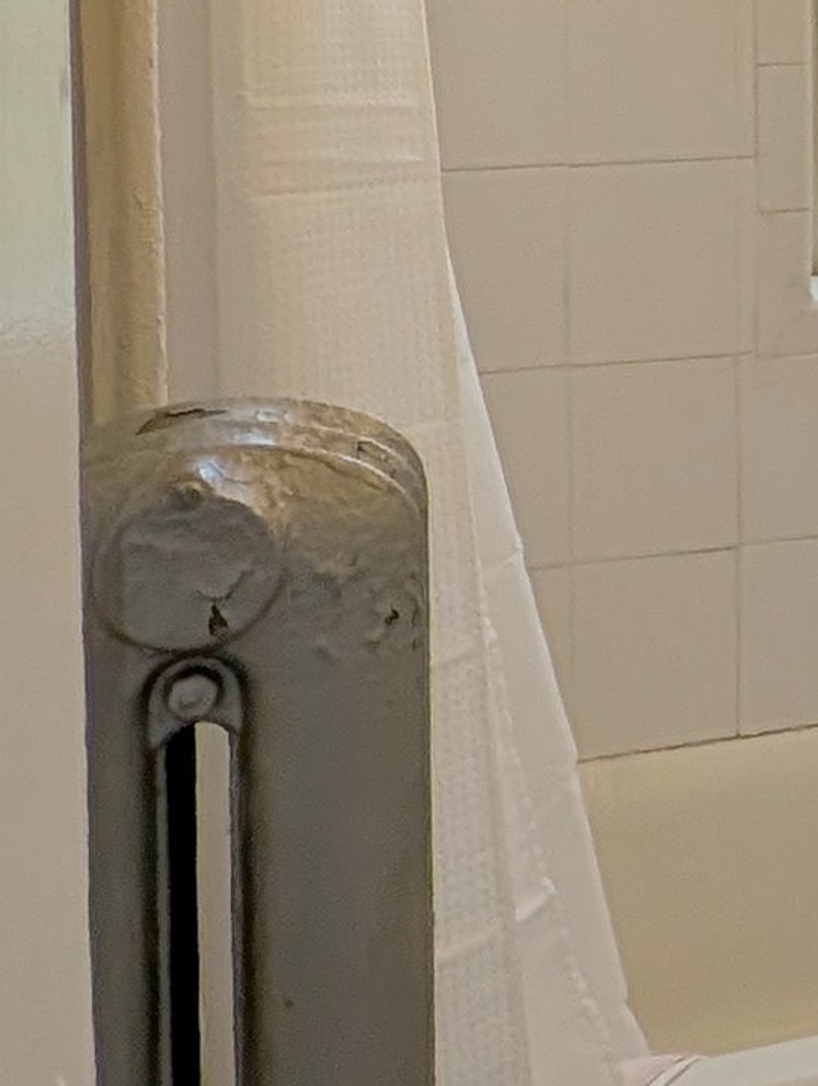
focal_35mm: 68
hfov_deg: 15.6
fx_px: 2137
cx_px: 1773
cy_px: -57
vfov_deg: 26.6
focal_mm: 2.23
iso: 41
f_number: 1.95
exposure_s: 1/147
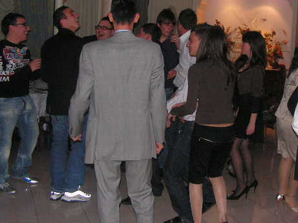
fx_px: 431
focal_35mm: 50
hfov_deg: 37.7
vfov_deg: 29.0
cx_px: 202
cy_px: 84
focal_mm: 6
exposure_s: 1/40
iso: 200
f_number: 3.2
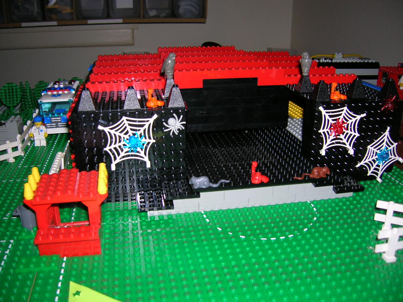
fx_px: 396
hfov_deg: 54.0
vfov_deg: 41.8
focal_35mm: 34
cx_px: 202
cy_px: 151
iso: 50
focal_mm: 5.7
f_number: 2.9
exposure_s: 1/60.1
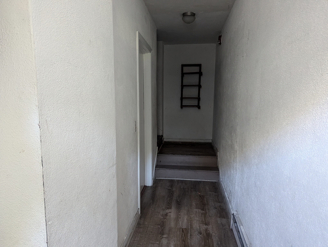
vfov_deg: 56.9
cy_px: 124
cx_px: 164
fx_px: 228
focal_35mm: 24
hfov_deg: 71.5
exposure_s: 1/43.5
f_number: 1.85
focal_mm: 6.81
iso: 1371
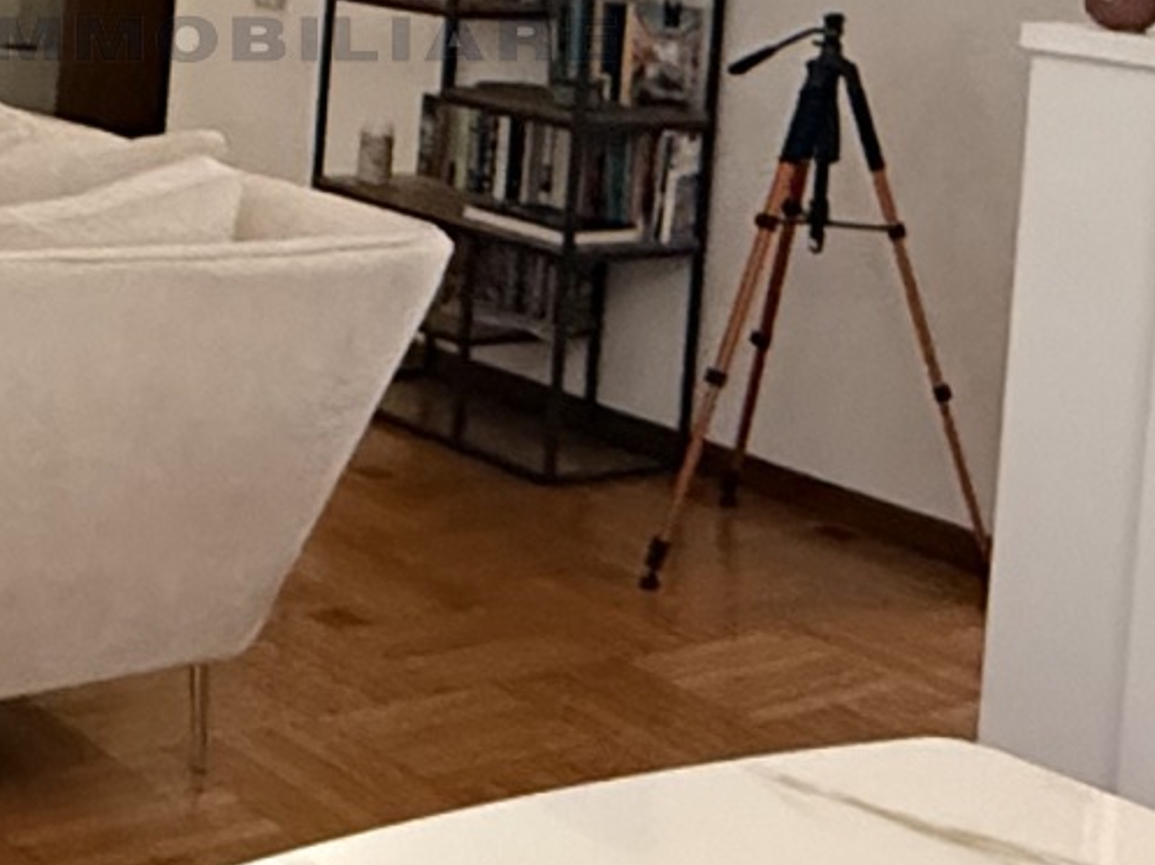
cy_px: -162
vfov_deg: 19.3
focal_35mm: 72
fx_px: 2401
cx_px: 53
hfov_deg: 25.9
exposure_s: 1/50
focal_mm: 2.22
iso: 800
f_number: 2.2
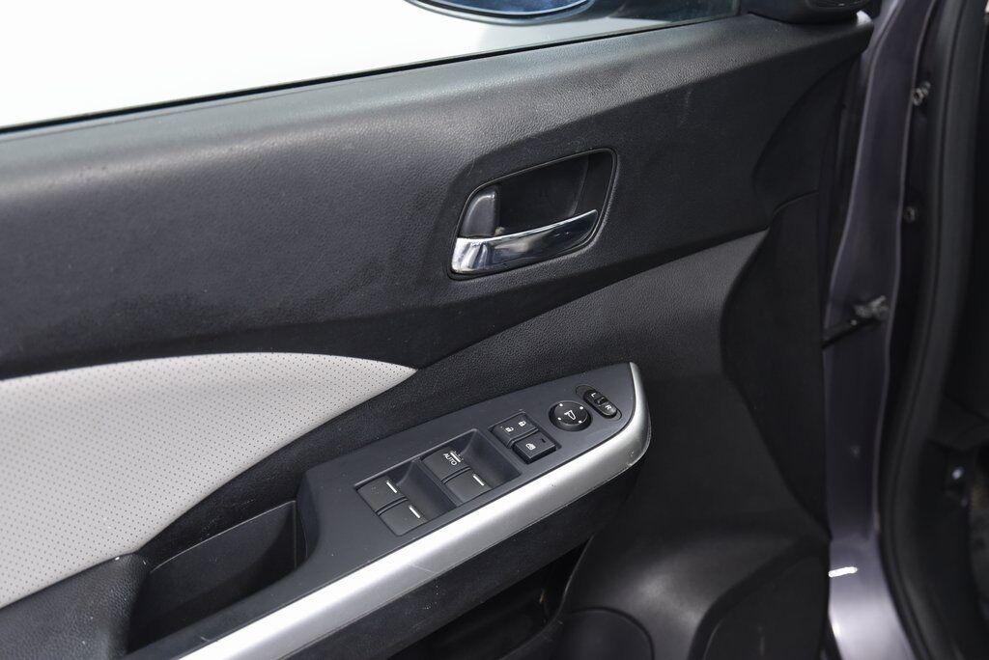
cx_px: 494
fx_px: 1374
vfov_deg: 27.0
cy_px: 330
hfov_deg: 39.6
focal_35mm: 50
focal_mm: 50
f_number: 4.5
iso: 1600
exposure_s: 1/20
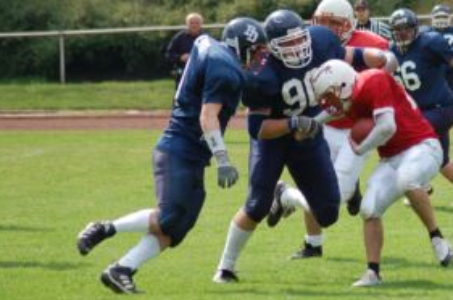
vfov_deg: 4.2
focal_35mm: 327
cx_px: 357
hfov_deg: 6.3
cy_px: 165
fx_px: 4103
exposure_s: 1/1000
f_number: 4.5
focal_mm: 135
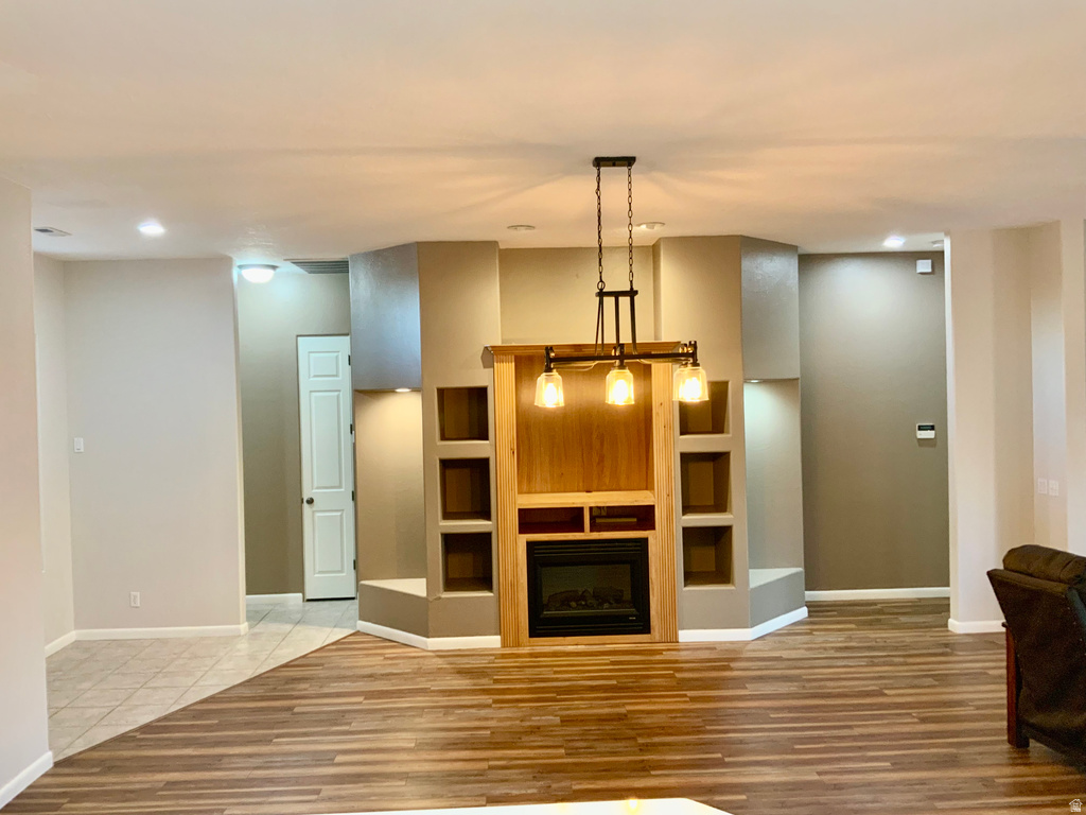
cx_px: 543
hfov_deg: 61.7
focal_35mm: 29
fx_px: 910
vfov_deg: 48.2
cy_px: 408
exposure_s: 1/60
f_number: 1.8
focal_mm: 3
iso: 160
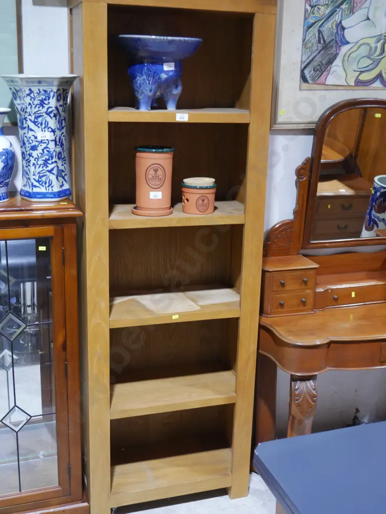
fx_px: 654
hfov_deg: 32.9
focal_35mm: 44
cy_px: 257
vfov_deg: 42.9
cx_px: 193
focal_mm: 22
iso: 1250
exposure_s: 1/60
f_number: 4.7
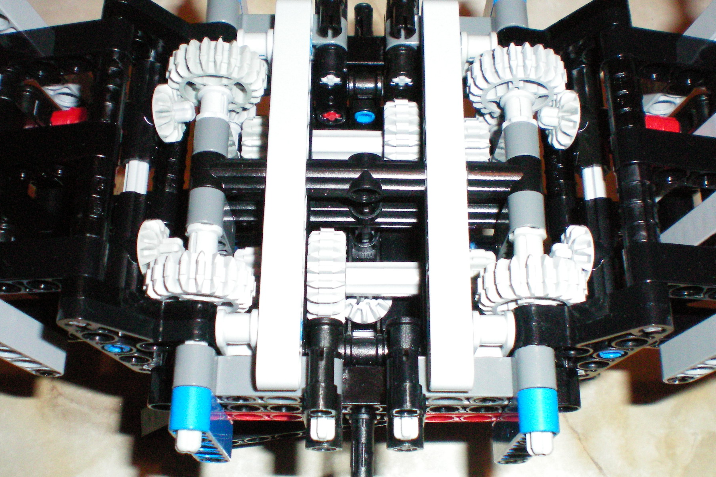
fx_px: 895
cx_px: 368
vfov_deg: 29.9
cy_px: 223
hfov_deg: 43.6
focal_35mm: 45
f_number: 4.6
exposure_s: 1/60
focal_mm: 6.3
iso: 400
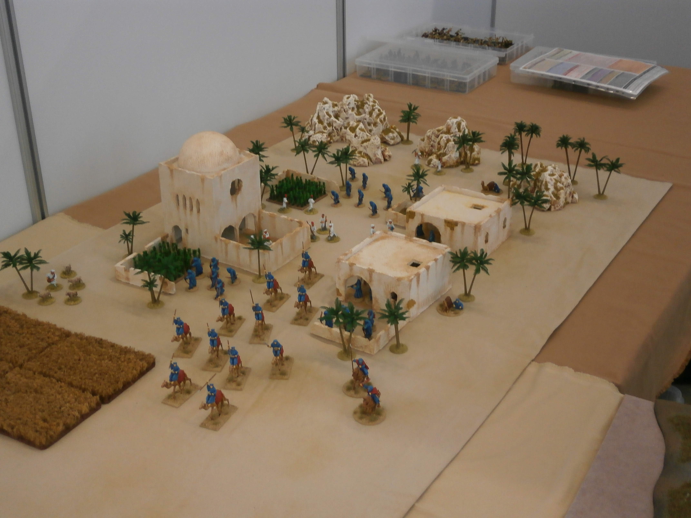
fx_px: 938
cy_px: 259
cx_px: 346
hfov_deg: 40.4
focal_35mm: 47
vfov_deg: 30.9
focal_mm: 8.3
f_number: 3.4
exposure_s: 1/13
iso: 200
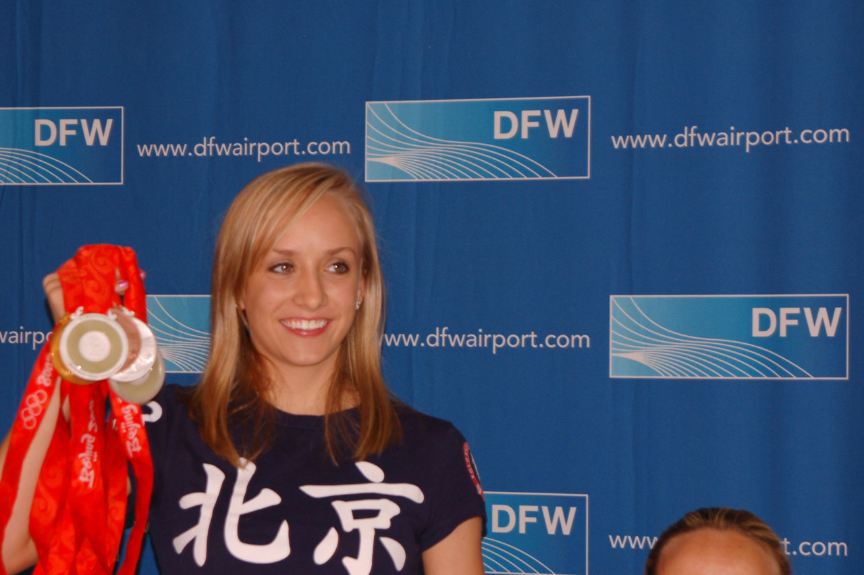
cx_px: 432
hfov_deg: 16.1
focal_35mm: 128
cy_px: 288
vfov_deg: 10.7
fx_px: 3057
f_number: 5.3
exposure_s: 1/60
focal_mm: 85
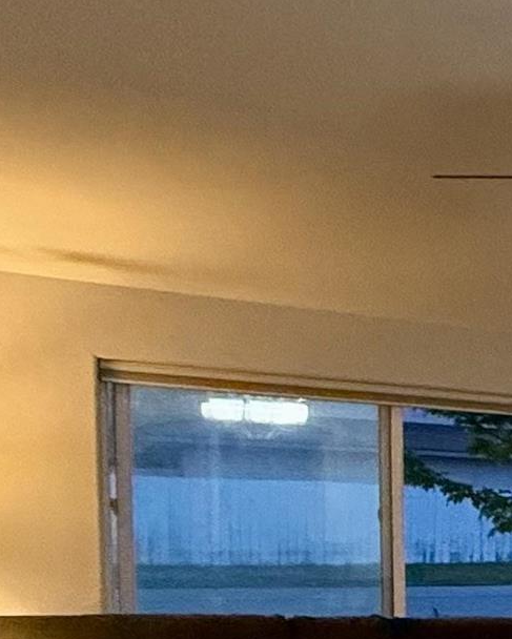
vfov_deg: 26.2
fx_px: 1306
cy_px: 619
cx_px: 1577
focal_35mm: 69
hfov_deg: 11.2
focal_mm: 2.22
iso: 400
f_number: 2.2
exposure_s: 1/120
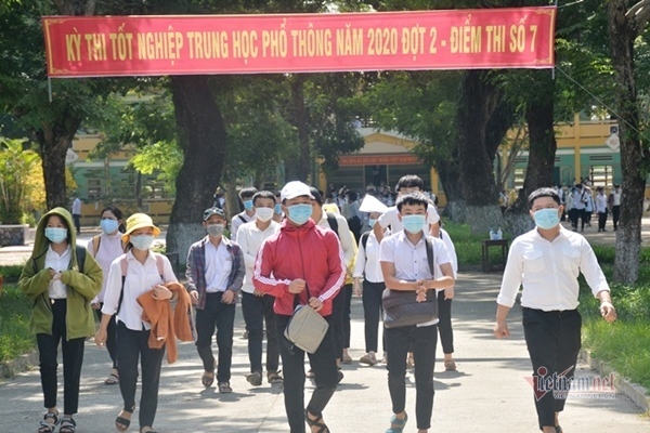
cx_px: 325
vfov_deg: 13.8
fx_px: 1787
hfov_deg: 20.6
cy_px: 216
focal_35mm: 99
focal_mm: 66
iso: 500
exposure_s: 1/1000
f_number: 8
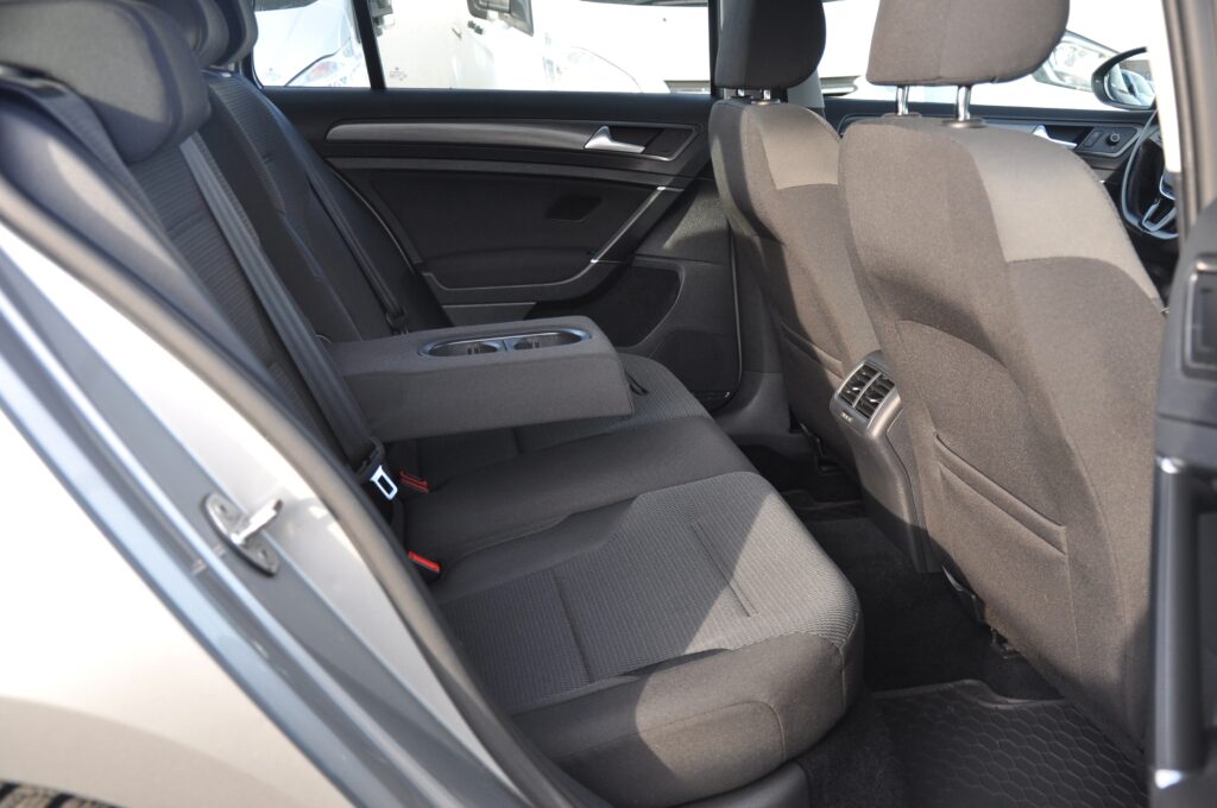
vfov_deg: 35.4
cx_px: 608
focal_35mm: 38
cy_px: 404
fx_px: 1266
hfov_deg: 51.3
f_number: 4.5
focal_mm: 25
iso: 400
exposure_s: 1/80
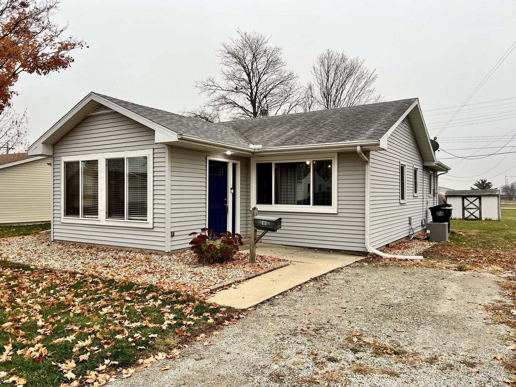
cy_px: 194
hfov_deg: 67.3
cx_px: 258
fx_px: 388
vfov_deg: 53.1
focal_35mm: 26
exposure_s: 1/405
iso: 50
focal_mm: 5.7
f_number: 1.5
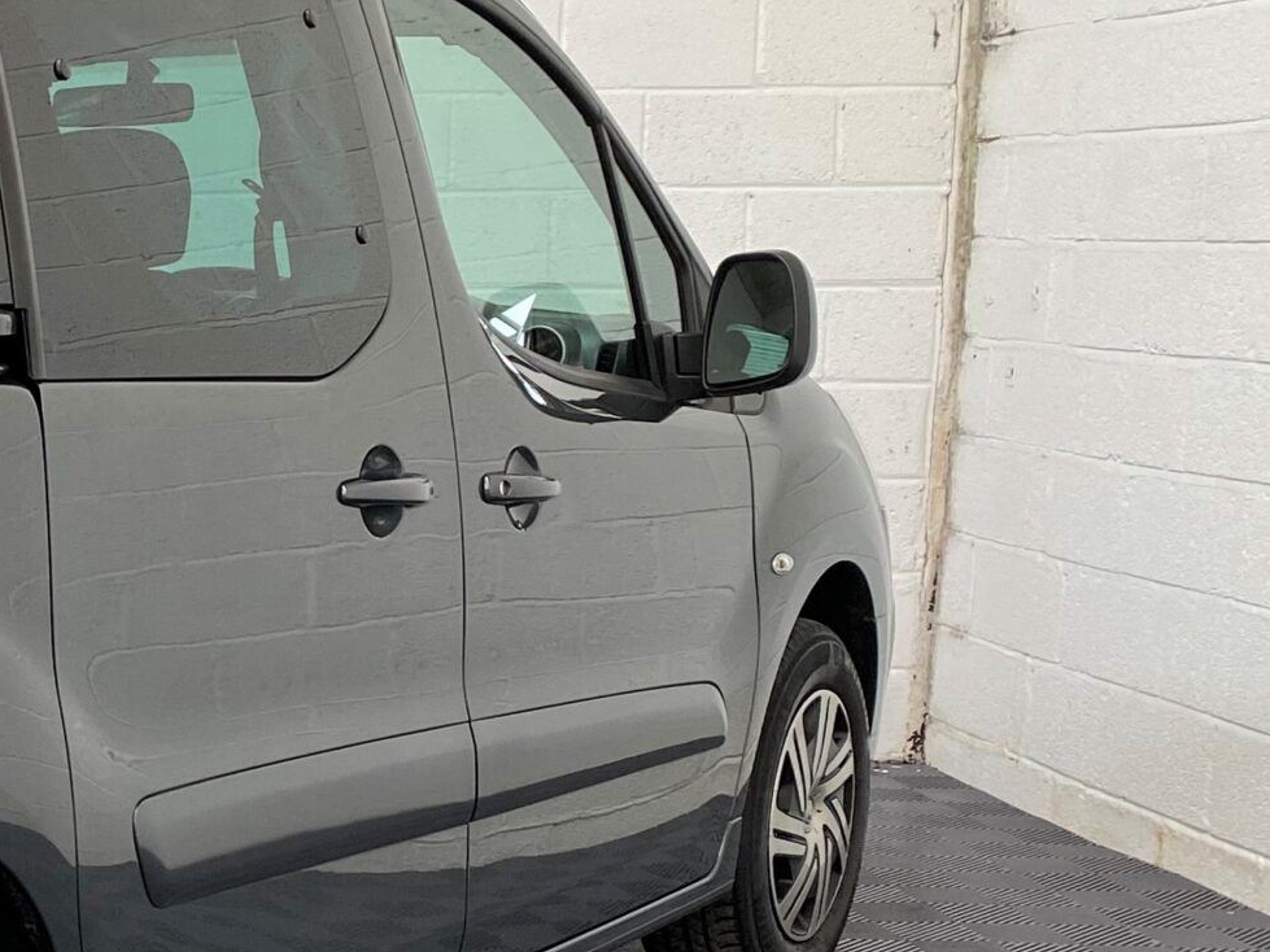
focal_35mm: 68
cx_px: -317
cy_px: 611
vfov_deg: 21.6
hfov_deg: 25.2
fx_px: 2494
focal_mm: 4.25
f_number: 1.8
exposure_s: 1/100
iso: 64
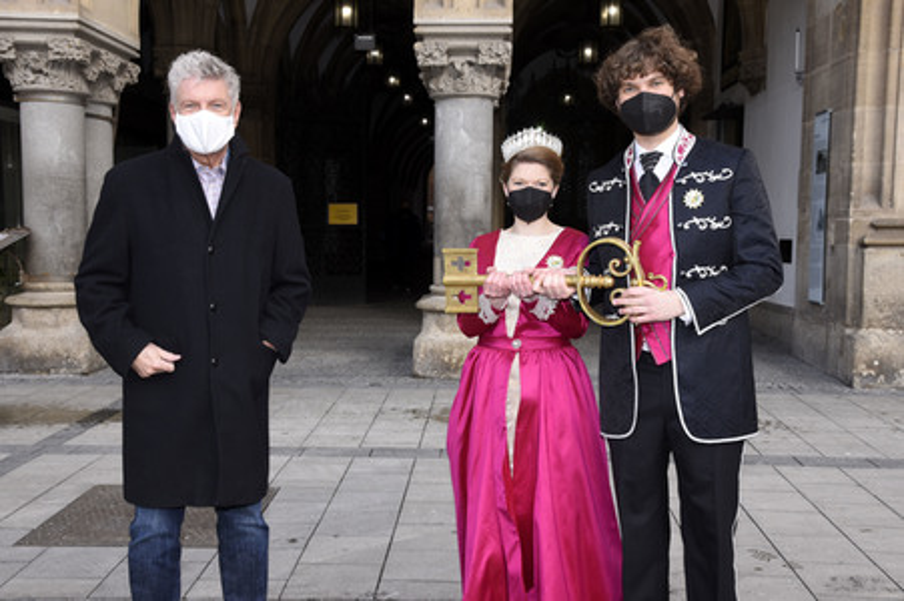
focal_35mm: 40
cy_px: 300
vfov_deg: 33.4
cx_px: 452
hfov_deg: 48.5
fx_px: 1004
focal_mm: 40
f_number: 9
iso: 400
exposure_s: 1/160
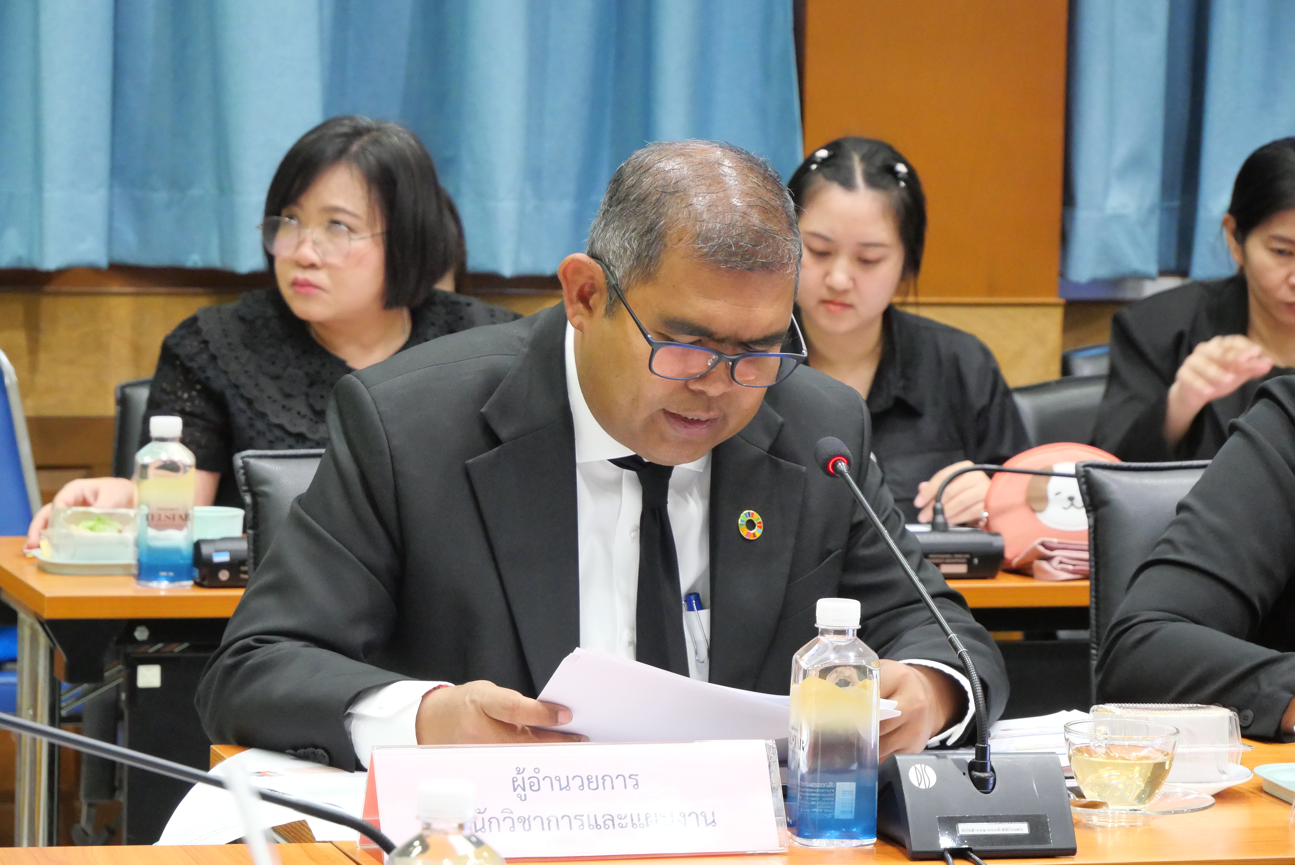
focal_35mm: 124
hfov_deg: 16.5
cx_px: 648
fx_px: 4463
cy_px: 432
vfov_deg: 11.1
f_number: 5.6
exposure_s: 1/40
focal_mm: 60
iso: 3200
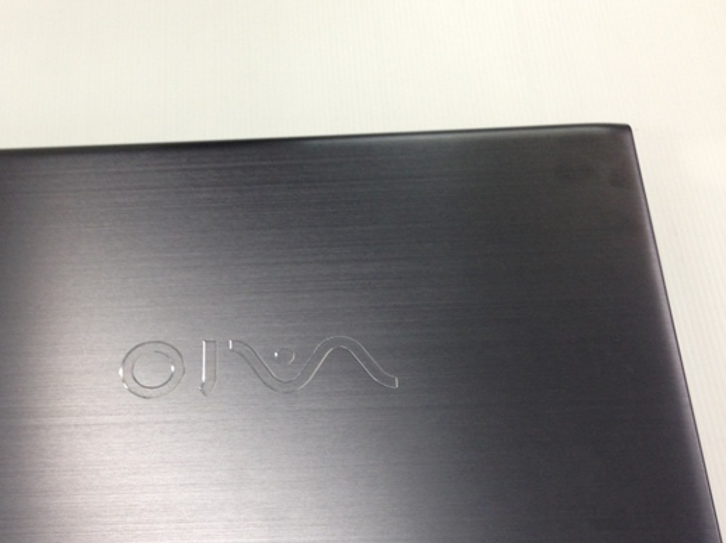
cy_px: 386
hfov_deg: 37.2
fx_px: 1069
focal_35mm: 51
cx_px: 255
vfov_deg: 28.2
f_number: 2.4
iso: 64
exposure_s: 1/20
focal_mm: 4.12
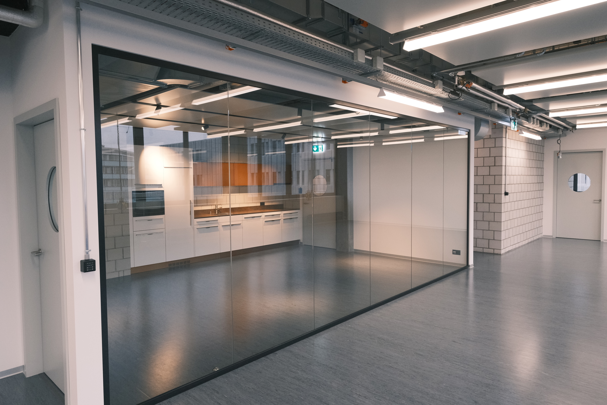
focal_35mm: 23
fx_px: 388
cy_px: 202
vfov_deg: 55.1
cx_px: 304
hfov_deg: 76.1
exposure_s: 1/140
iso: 1600
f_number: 5.6
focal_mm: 15.1
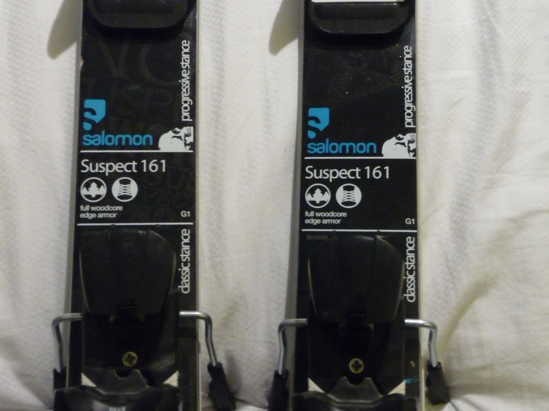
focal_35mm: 48
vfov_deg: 30.3
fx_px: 761
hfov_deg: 39.7
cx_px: 274
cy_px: 206
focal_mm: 8
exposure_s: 1/13
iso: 800
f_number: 4.2
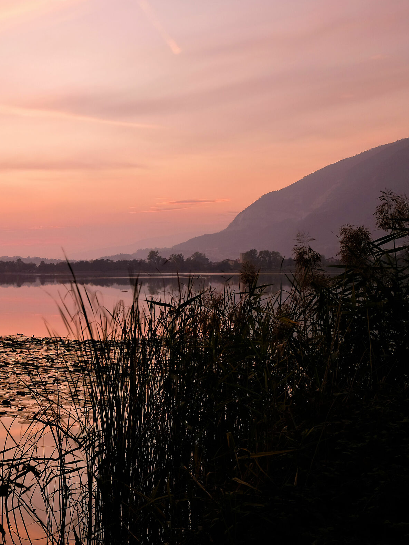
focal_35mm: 51
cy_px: 272
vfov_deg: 37.5
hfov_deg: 27.4
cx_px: 34
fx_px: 803
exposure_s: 30
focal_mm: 23.3
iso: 200
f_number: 7.1
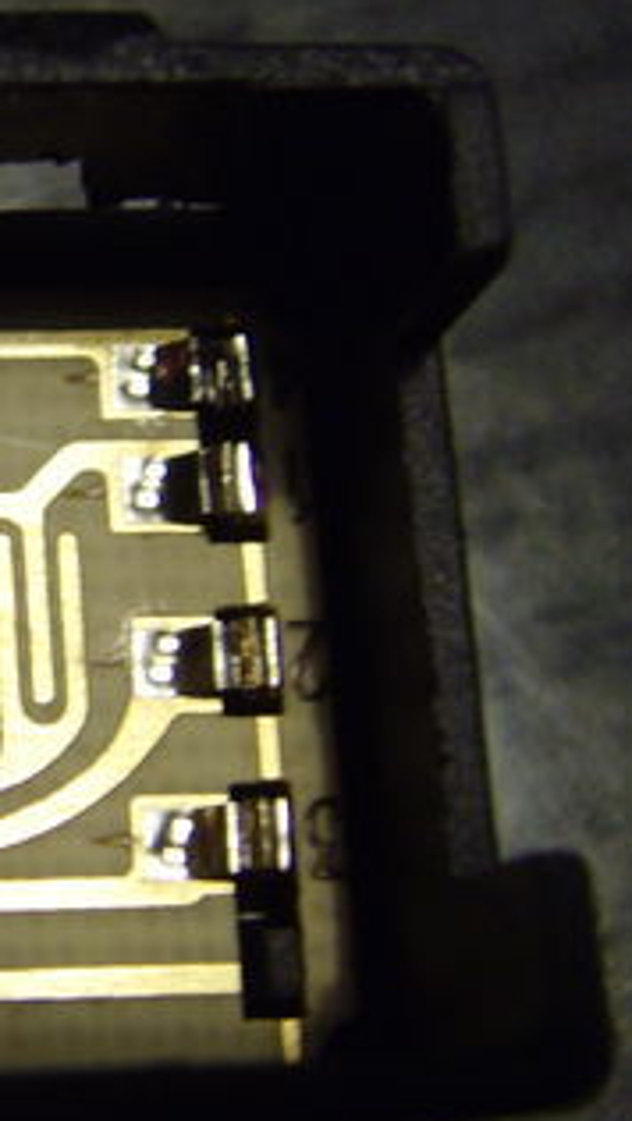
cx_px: -341
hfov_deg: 13.2
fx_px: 2559
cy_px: 592
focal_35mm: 86
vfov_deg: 24.7
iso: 200
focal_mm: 6.6
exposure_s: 1/10
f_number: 3.5
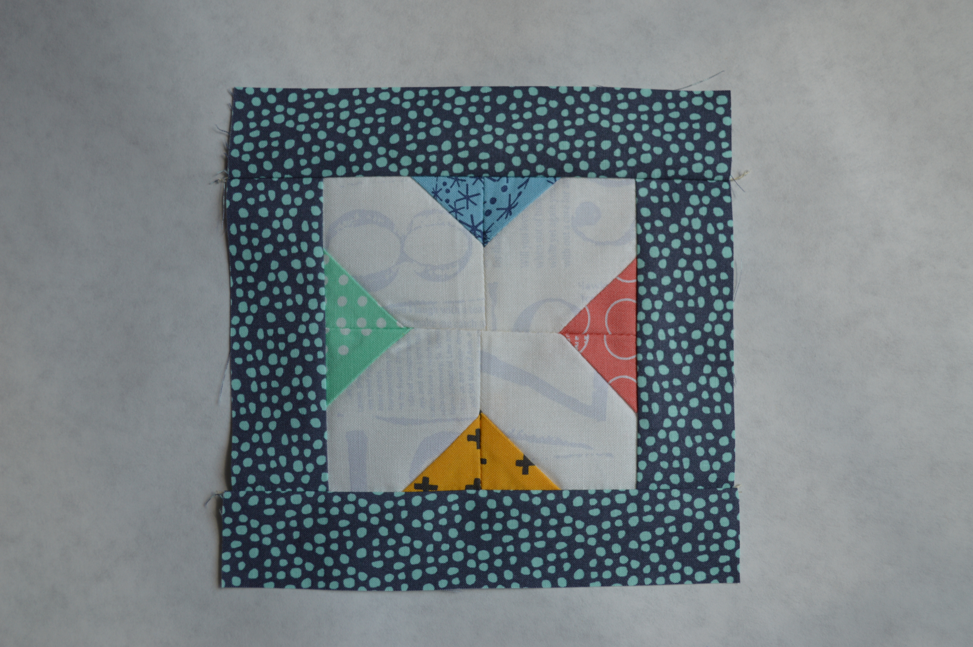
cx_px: 486
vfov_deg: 29.8
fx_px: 1215
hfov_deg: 43.6
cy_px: 324
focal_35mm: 45
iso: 100
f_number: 4.5
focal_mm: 30
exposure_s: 1/125
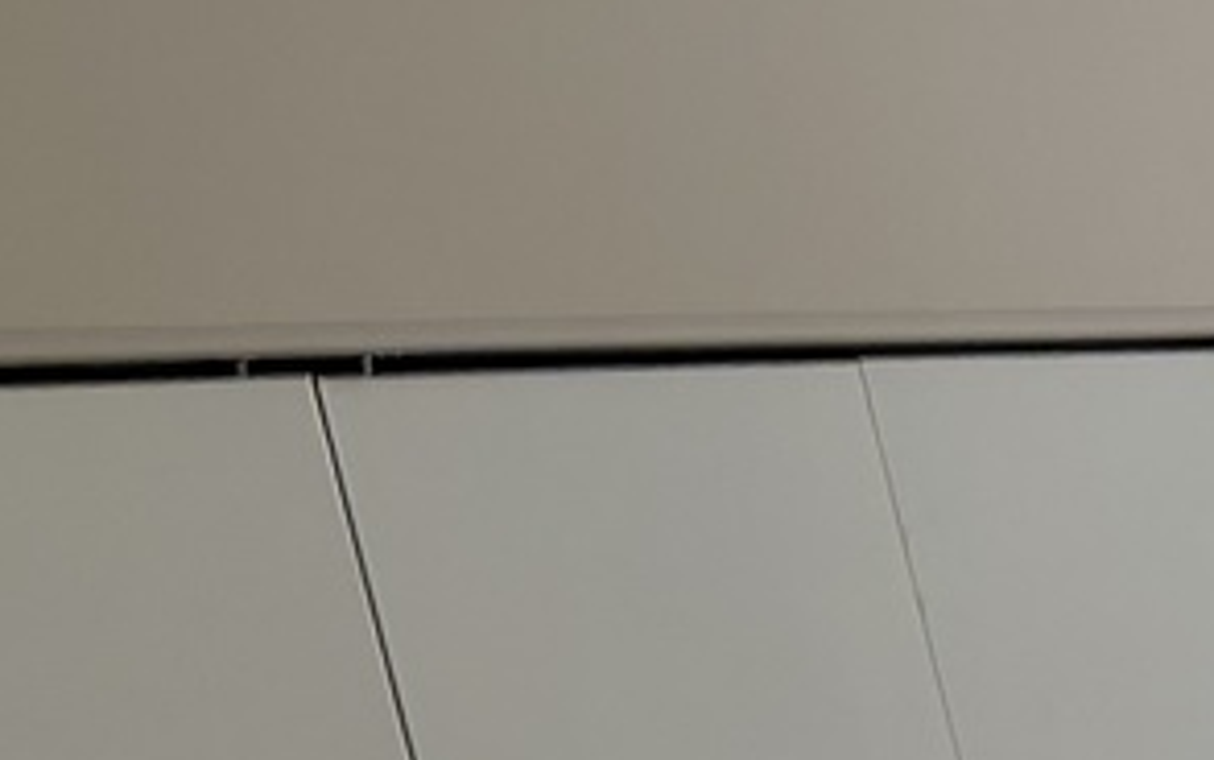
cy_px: 1962
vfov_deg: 8.6
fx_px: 4468
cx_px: 2936
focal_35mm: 135
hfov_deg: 12.2
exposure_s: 1/179
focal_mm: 5.96
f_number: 1.6
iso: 64
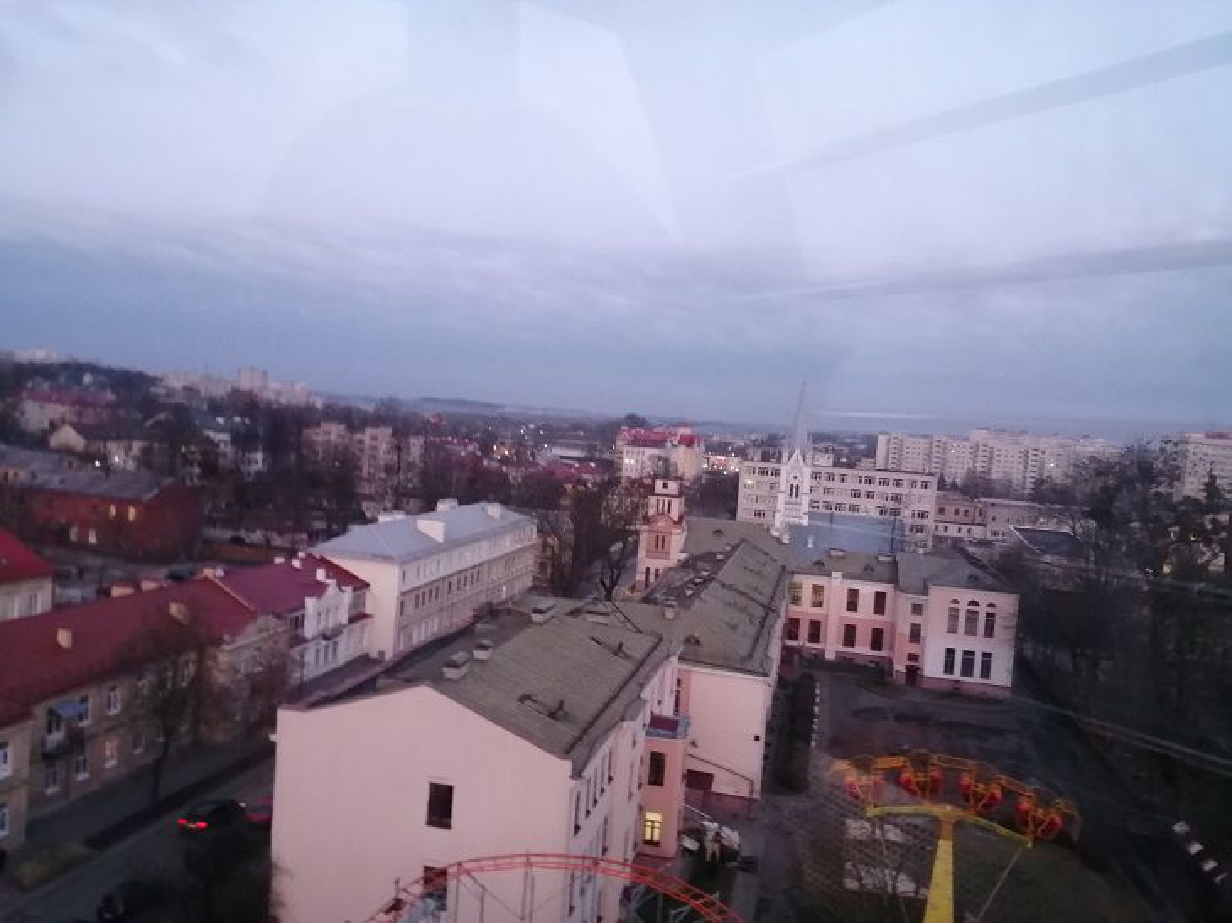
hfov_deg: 67.3
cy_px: 462
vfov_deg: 53.0
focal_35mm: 26
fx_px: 925
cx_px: 616
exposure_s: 1/20
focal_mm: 3.62
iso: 400
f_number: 1.8
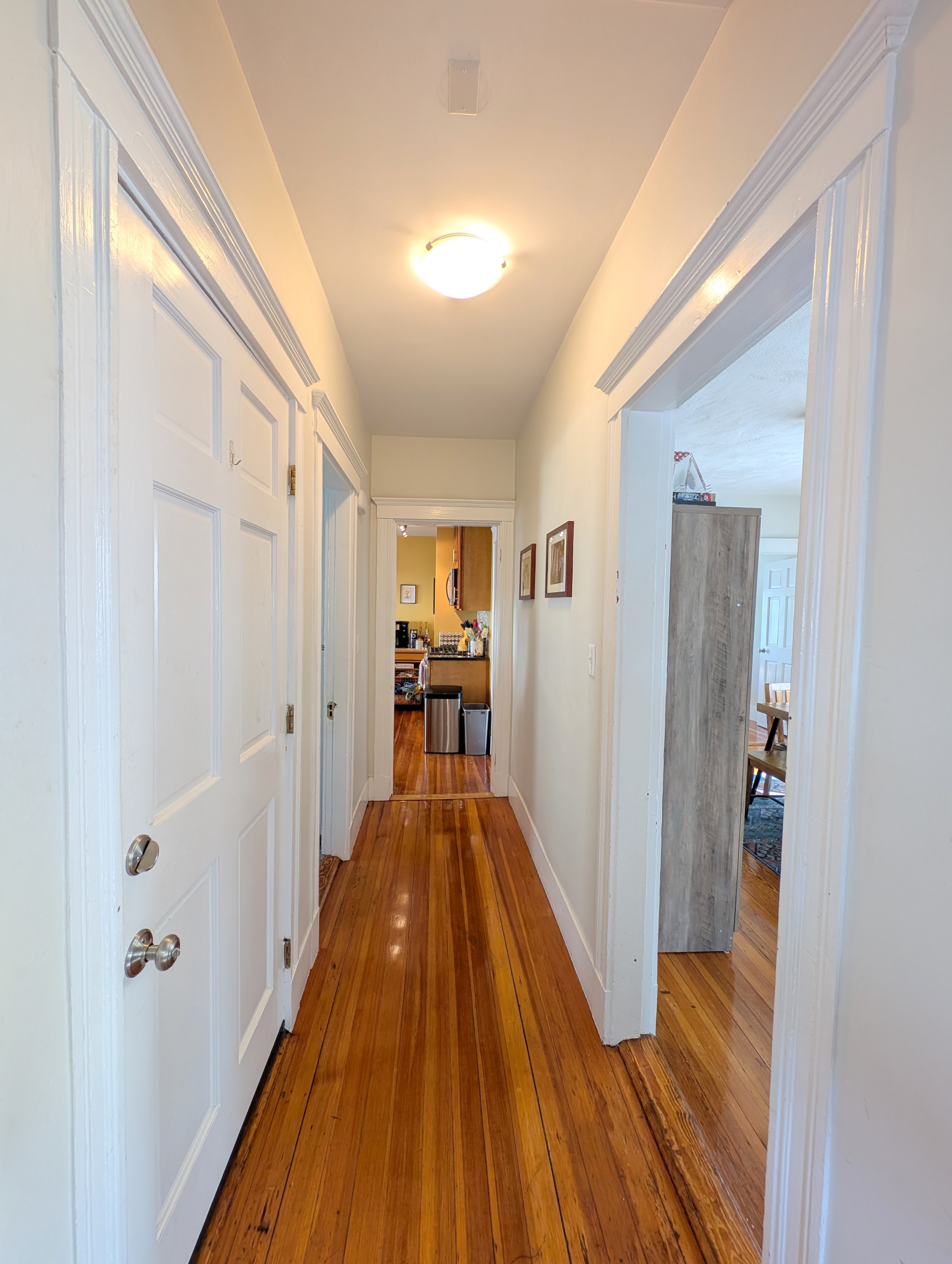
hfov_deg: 94.6
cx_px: 476
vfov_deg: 110.5
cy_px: 632
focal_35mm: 12
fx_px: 439
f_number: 1.95
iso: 110
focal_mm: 2.23
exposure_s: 1/60
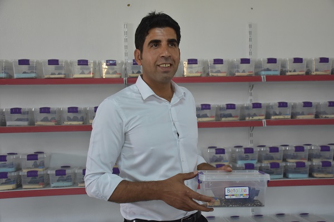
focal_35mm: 40
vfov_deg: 33.0
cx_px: 167
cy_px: 111
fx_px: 376
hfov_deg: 47.9
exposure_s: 1/100
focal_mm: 27
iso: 800
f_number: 5
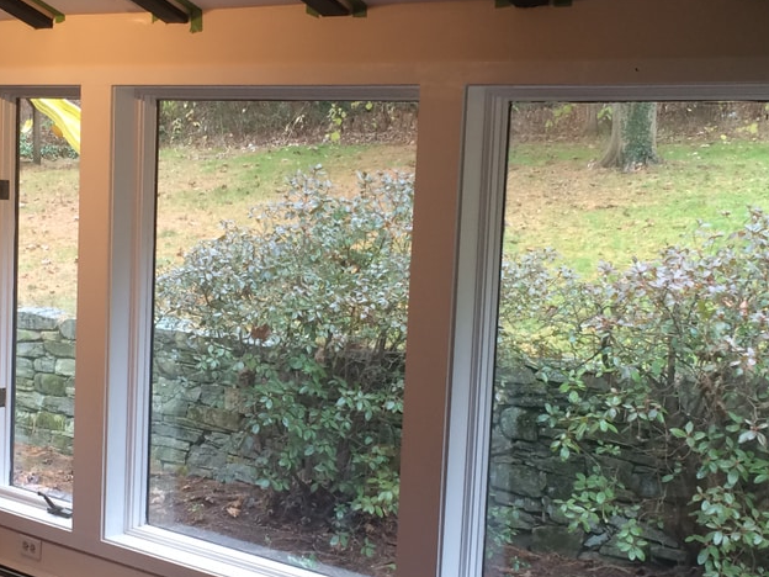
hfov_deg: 31.0
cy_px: 343
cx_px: 275
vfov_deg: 23.6
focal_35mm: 62
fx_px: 1377
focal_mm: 4.15
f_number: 2.2
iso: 50
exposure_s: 1/30
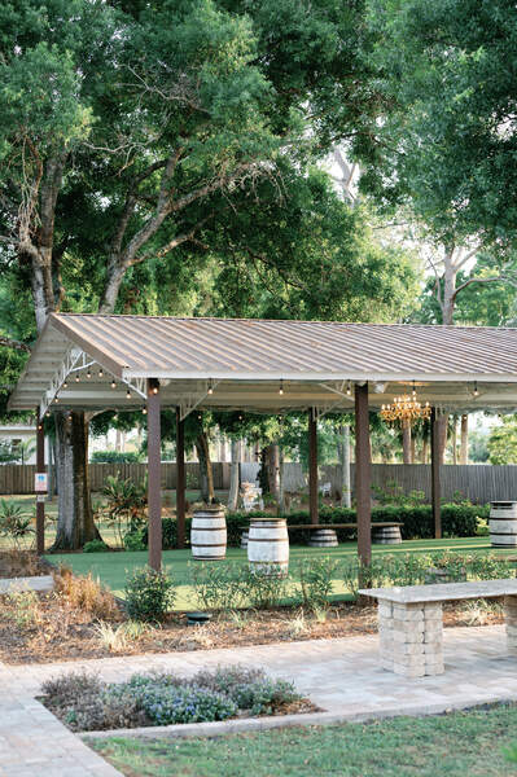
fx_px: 1079
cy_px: 388
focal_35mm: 50
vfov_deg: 39.6
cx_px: 258
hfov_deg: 26.9
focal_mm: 50
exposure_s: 1/400
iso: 320
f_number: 2.5
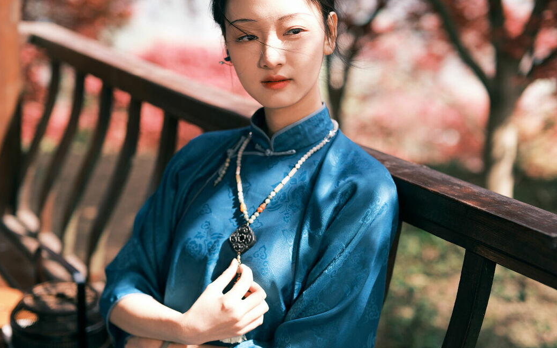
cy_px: 207
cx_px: 277
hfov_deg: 35.7
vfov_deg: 22.7
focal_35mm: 57
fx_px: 865
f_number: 2.2
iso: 100
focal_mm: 50
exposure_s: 1/400
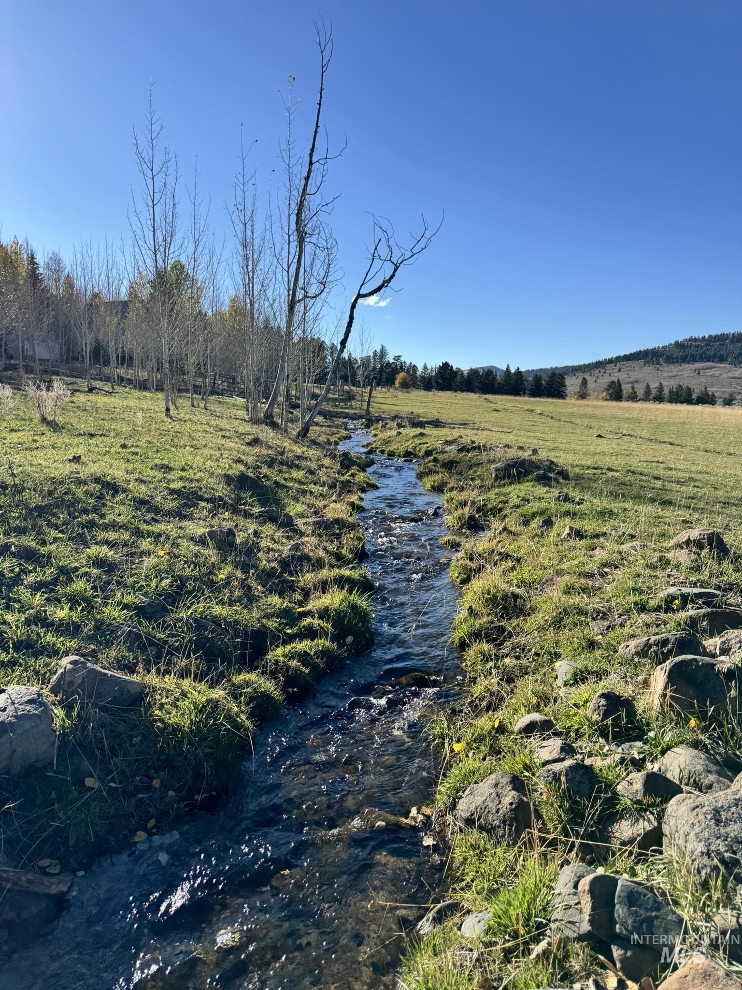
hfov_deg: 56.8
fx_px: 686
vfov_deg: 71.6
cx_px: 371
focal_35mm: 24
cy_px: 495
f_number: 1.78
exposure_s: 1/3802
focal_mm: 6.76
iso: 80
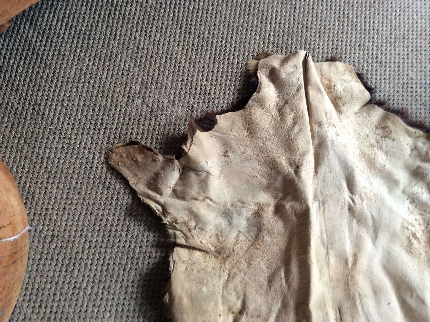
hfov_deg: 56.9
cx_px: 215
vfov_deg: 44.1
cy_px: 161
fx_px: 397
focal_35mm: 32
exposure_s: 1/25
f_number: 2.4
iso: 125
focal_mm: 3.3
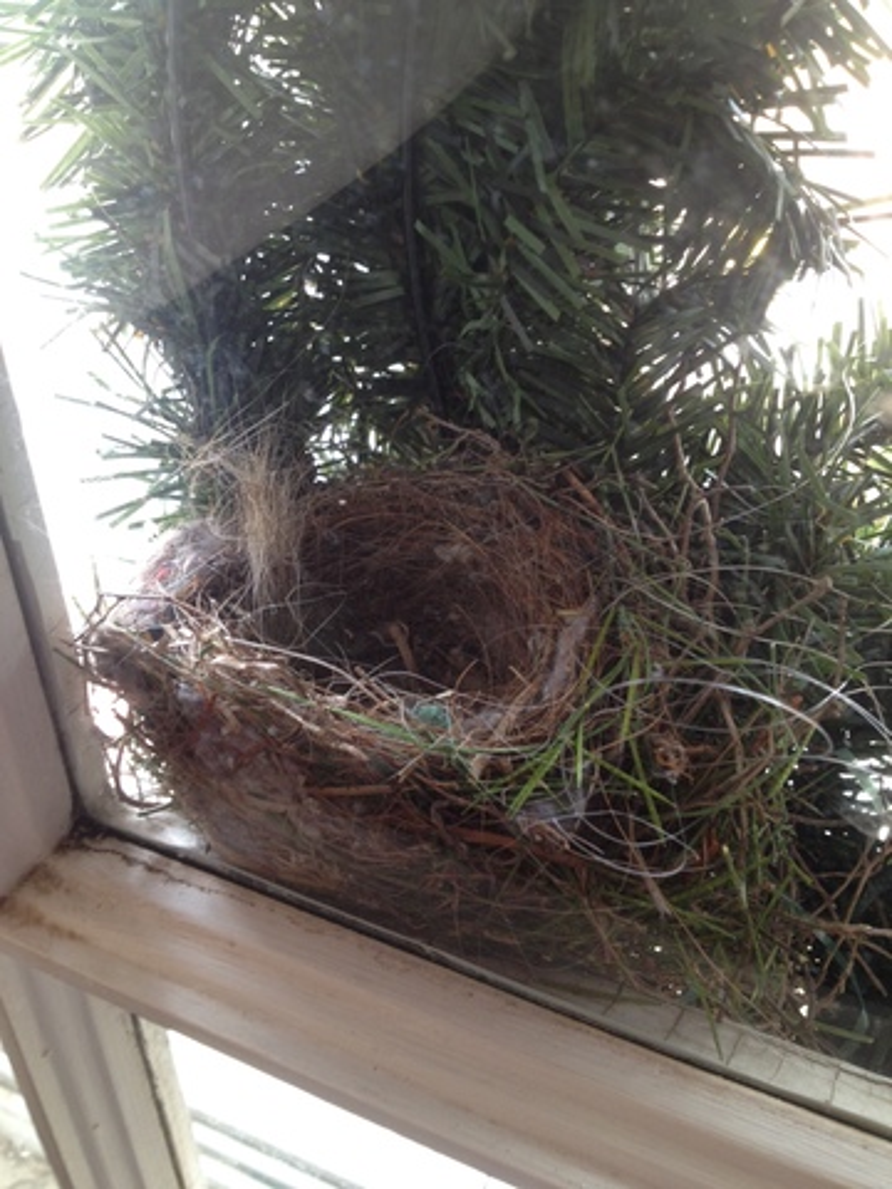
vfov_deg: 52.6
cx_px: 446
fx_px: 1203
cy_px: 594
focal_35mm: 35
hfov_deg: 40.7
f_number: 2.4
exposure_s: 1/20
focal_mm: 4.28
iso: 64
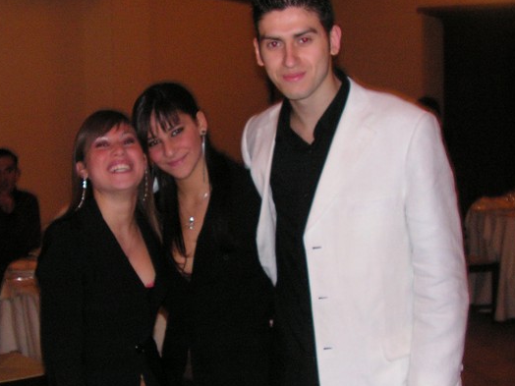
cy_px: 212
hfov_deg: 34.9
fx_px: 818
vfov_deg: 26.5
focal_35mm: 55
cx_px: 229
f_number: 3.2
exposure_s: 1/40
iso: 200
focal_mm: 6
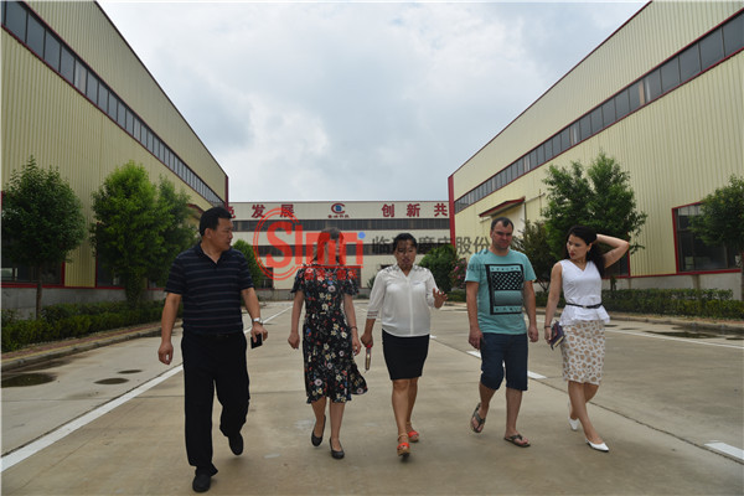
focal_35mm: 24
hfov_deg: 73.7
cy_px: 248
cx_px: 372
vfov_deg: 53.1
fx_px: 496
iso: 100
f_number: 10
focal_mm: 24
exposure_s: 1/200
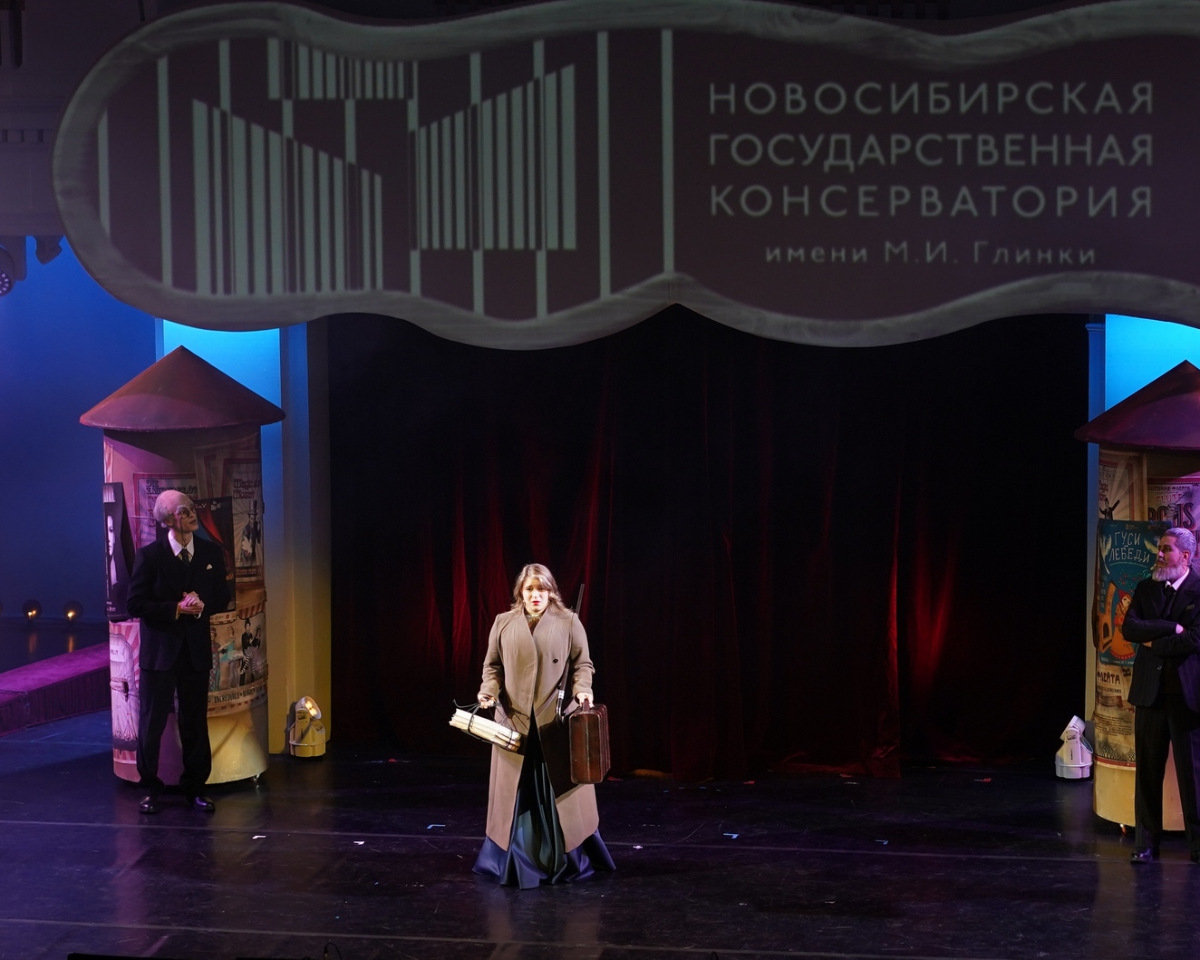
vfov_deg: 16.5
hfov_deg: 20.6
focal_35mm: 93
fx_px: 3303
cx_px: 705
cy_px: 482
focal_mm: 55
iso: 500
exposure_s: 1/200
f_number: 2.2
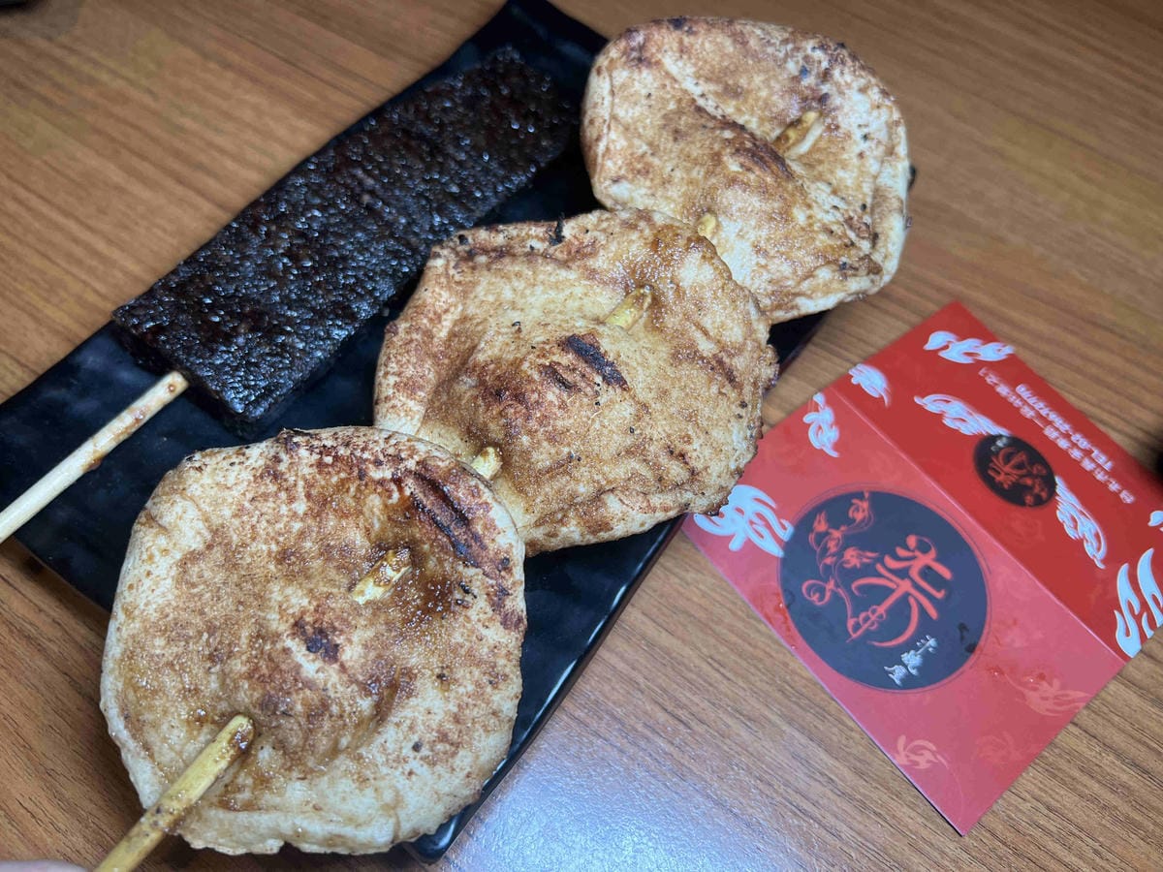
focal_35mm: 26
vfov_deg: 53.1
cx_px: 582
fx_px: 874
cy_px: 436
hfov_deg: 67.3
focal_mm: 5.7
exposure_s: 1/120
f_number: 1.5
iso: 50
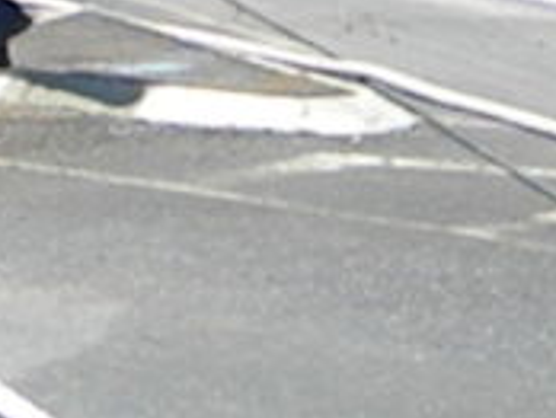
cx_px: 543
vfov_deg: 5.1
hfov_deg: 7.1
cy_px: -779
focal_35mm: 276
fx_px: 4439
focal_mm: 8.6
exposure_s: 1/1000
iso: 720
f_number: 7.8
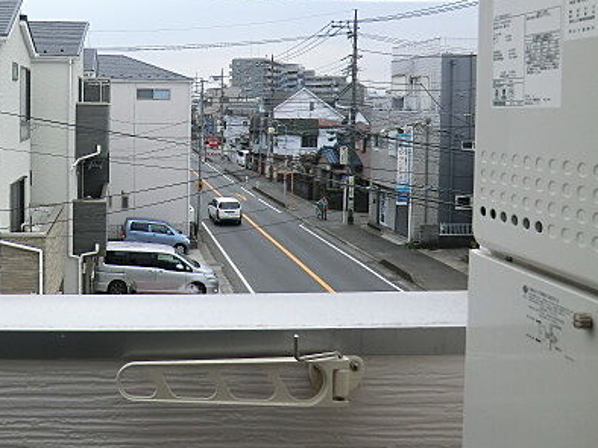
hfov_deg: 46.2
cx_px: 150
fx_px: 673
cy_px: 128
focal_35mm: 39
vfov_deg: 36.2
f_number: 3.2
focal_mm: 4.3
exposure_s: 1/800
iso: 80
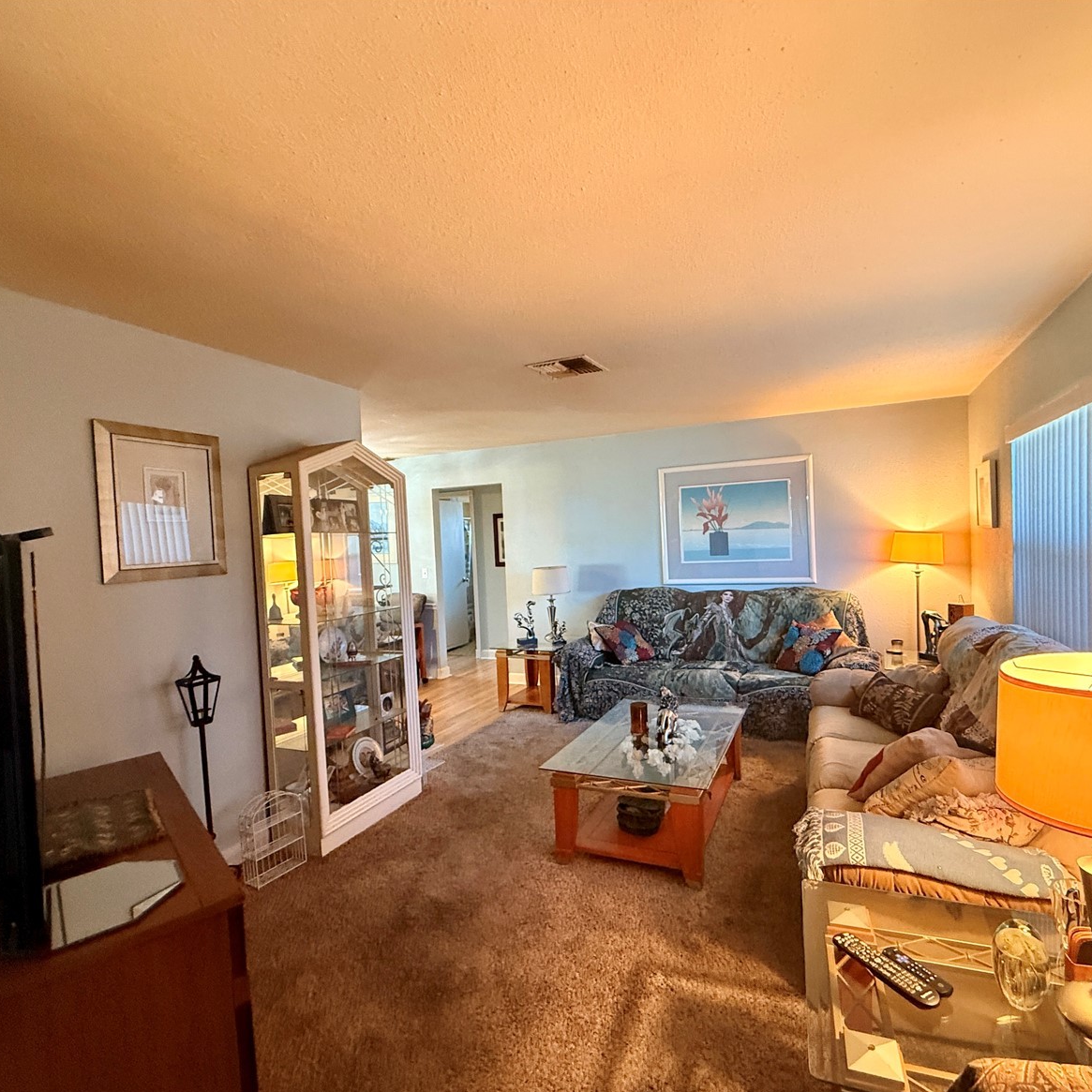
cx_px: 589
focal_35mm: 17
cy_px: 557
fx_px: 607
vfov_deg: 84.0
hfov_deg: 83.8
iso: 500
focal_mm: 2.22
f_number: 2.2
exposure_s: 1/60
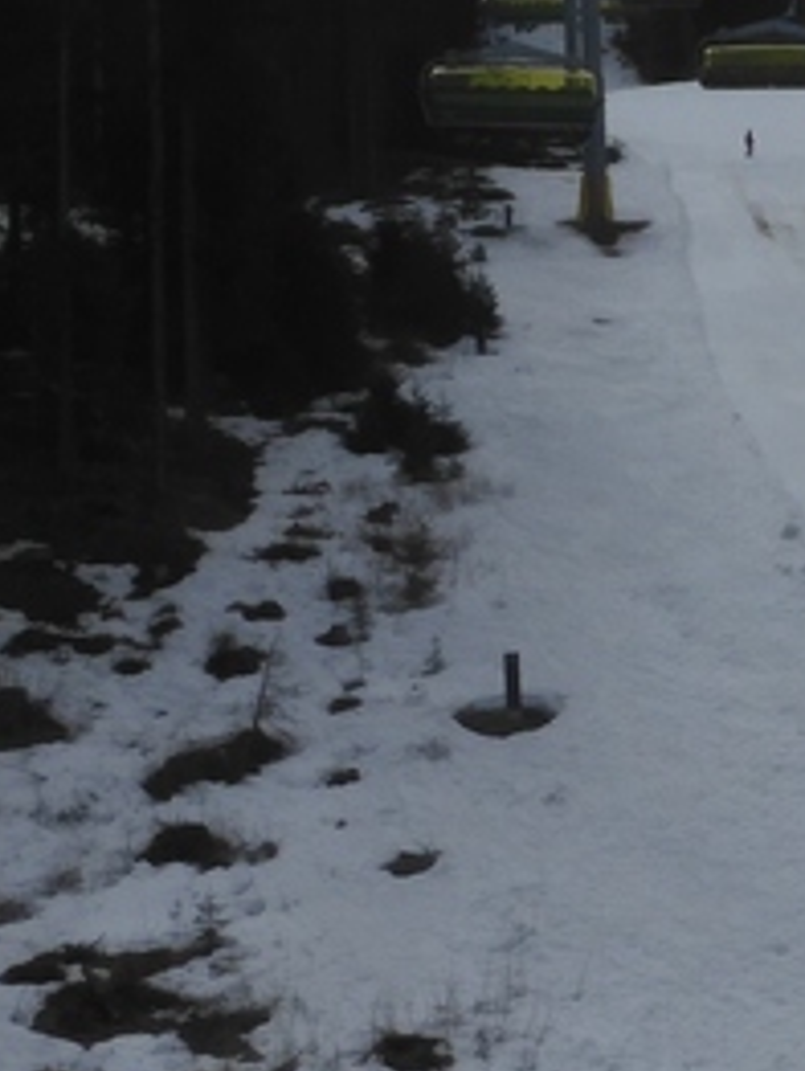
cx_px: 1099
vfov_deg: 22.4
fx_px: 2693
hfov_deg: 16.0
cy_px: 339
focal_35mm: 87
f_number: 5.6
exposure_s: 1/1600
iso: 100
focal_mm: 4.3
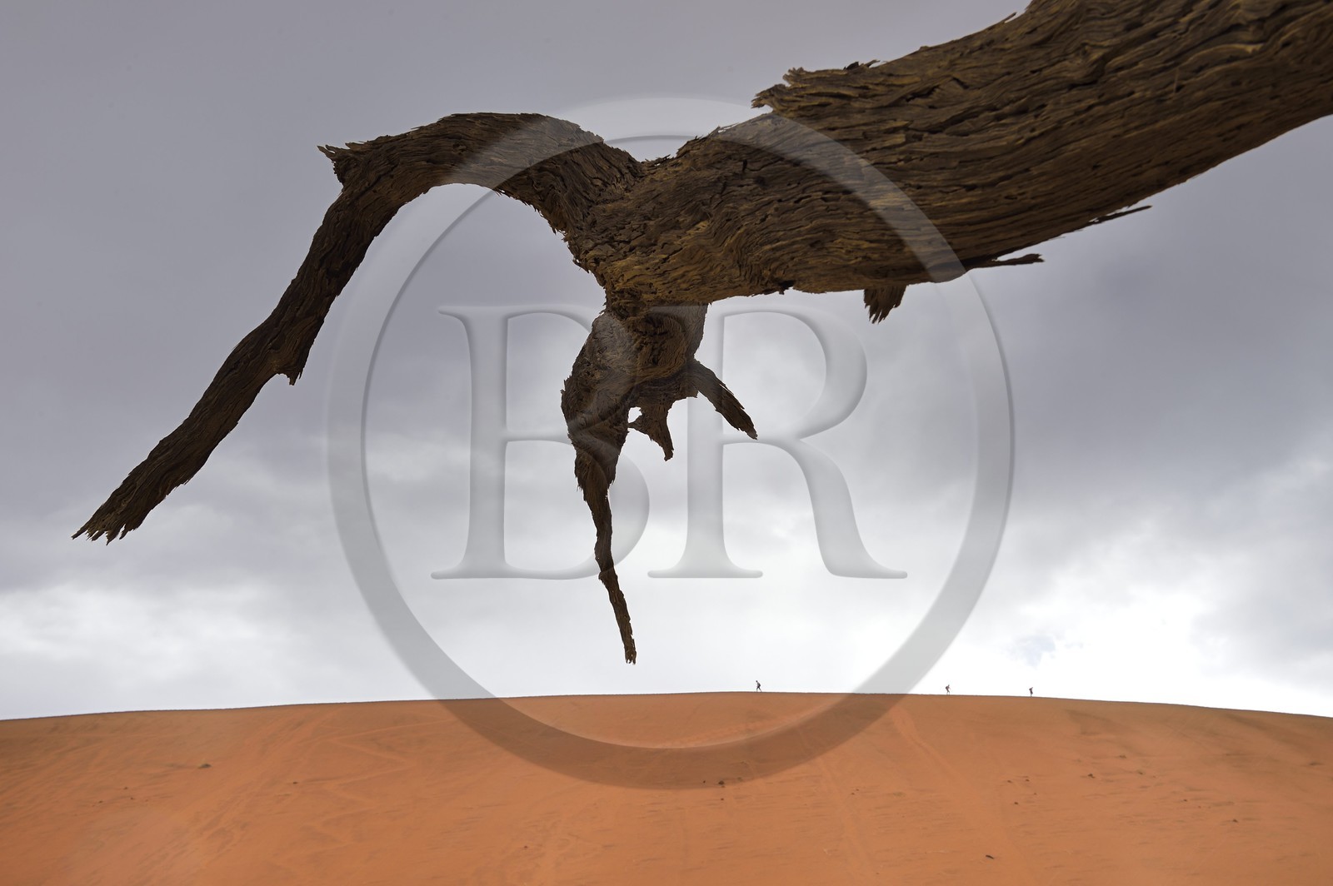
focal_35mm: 45
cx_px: 666
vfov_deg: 29.8
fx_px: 1665
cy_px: 443
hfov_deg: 43.6
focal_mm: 45
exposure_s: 1/80
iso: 100
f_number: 16
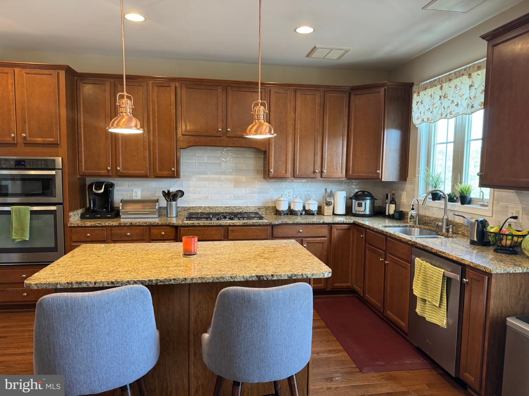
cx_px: 264
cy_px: 198
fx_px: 367
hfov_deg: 71.6
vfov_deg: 56.8
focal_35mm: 24
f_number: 1.78
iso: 200
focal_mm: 6.76
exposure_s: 1/60
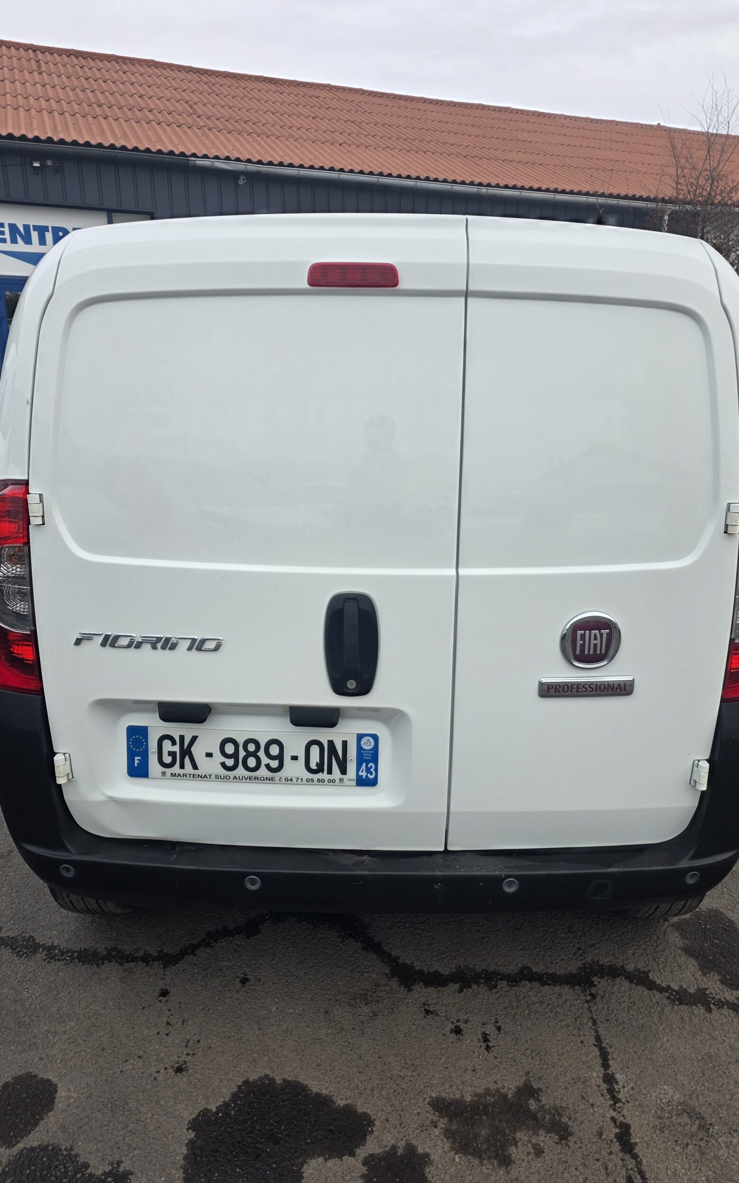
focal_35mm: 25
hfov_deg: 49.2
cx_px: 387
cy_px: 595
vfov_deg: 72.6
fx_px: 806
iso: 32
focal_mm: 6.25
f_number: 1.7
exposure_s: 1/180
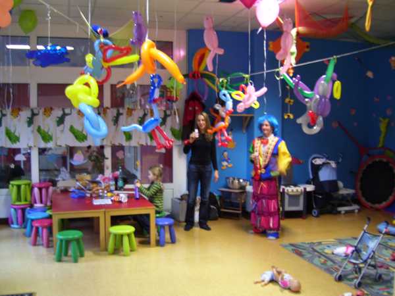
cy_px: 148
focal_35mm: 37
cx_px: 198
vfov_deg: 38.7
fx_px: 422
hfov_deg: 50.1
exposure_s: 1/8
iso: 160
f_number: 2.7
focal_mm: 6
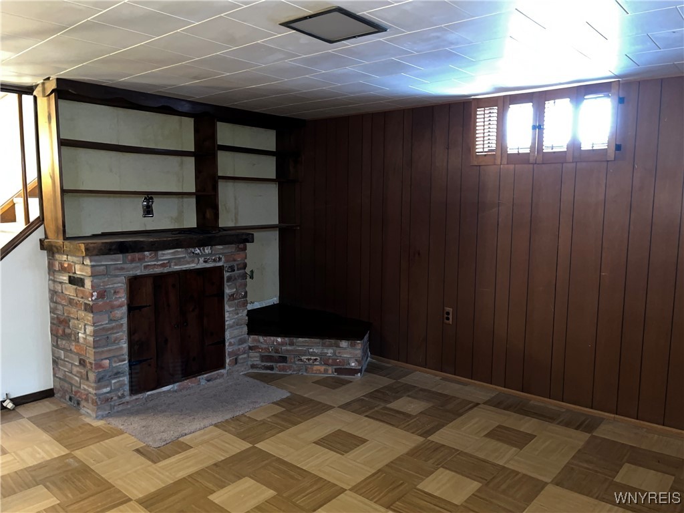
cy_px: 256
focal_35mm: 26
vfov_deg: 53.1
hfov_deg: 67.3
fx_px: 514
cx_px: 342
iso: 320
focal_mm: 5.1
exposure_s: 1/4
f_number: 1.6
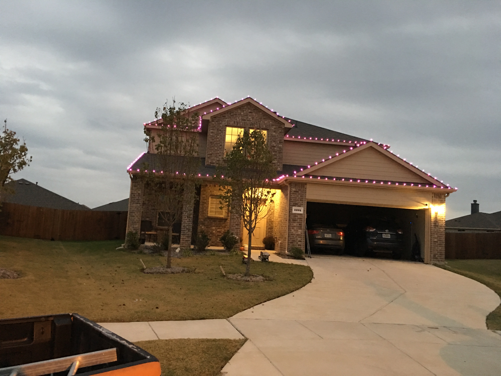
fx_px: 420
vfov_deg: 48.2
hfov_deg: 61.7
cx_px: 250
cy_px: 188
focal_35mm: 29
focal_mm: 4.15
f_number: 2.2
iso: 125
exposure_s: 1/4
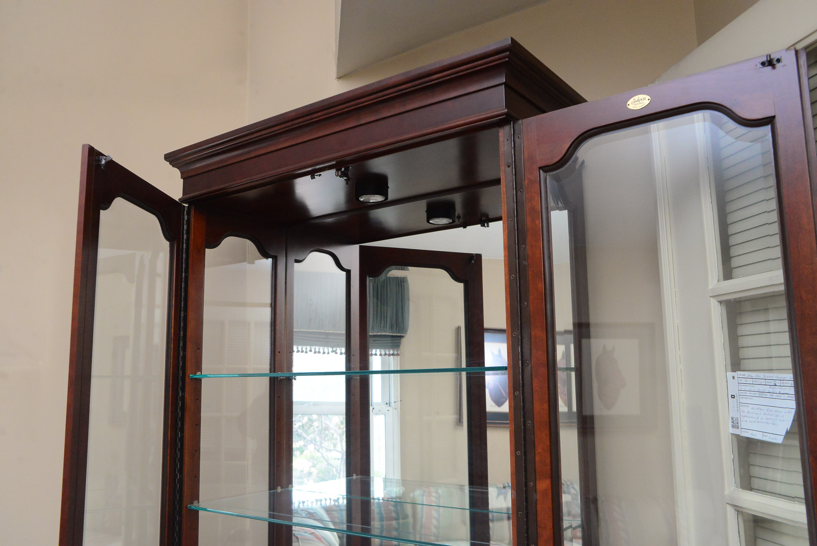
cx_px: 408
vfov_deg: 42.4
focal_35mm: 31
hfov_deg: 60.3
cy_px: 273
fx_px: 704
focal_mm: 31
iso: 5000
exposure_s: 1/60
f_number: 7.1
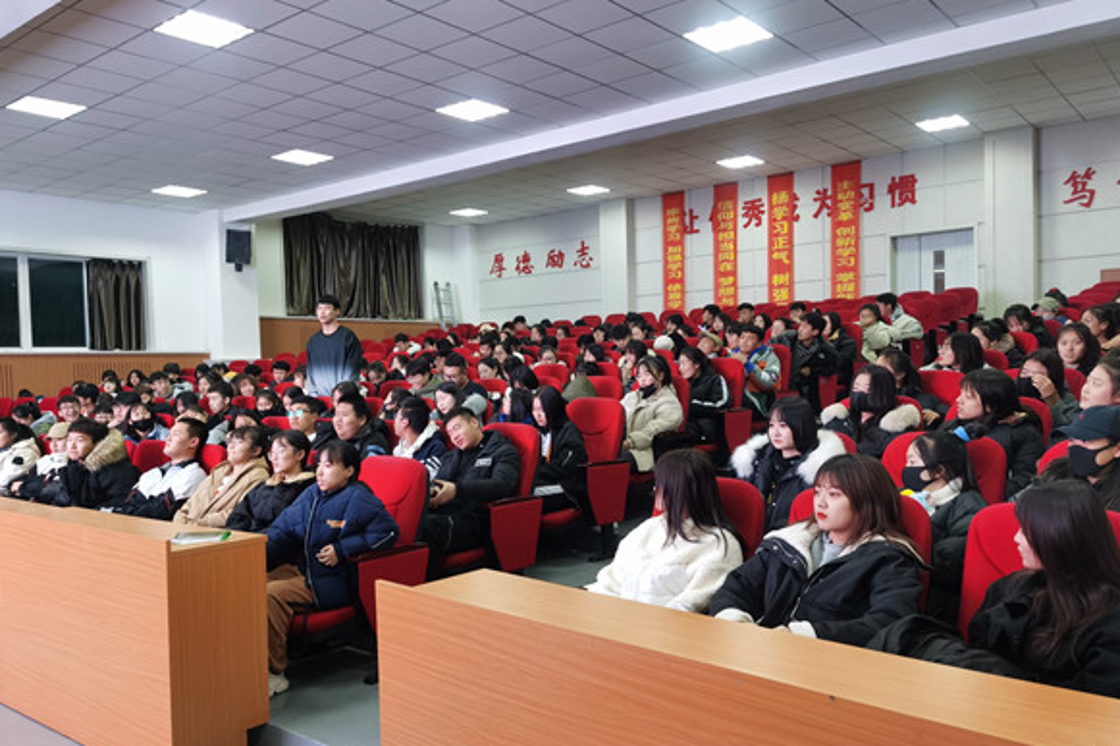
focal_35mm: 29
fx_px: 902
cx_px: 559
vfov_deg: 44.9
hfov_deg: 63.7
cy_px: 391
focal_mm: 5.56
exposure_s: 1/50
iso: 320
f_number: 1.6
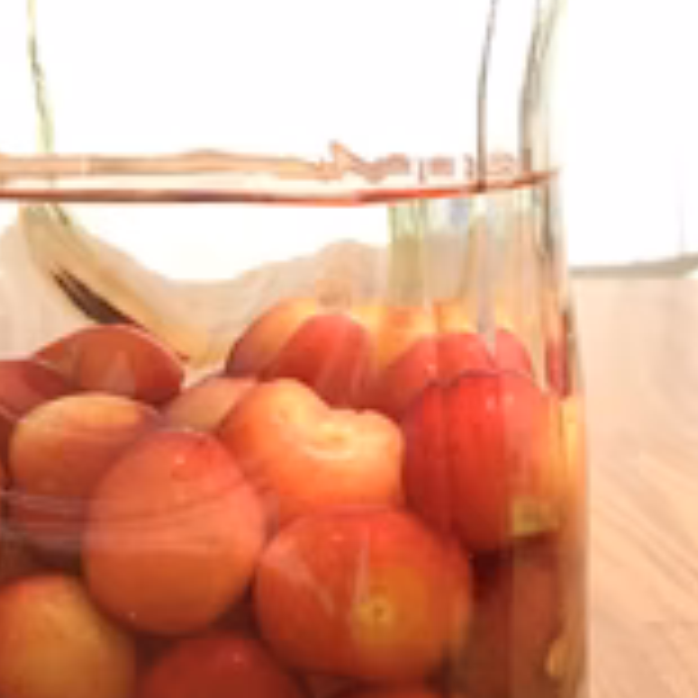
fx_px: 1460
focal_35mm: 64
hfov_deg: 26.9
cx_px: 306
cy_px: 243
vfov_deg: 26.8
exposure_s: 1/9
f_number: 1.8
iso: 100
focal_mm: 3.99
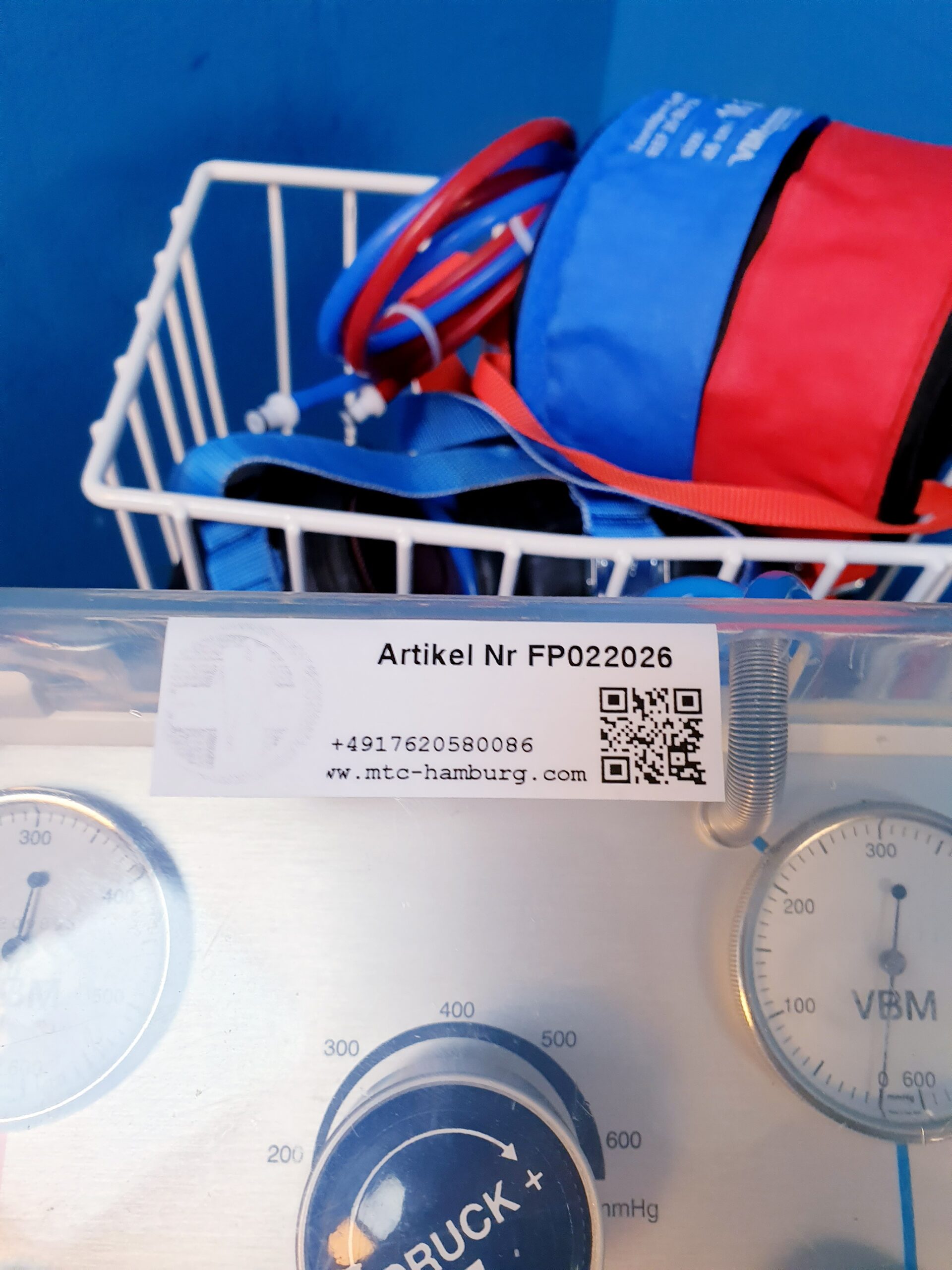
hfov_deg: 53.1
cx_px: 476
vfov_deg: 67.3
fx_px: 953
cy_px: 635
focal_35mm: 26
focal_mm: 4.3
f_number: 2.4
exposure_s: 1/50
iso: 80
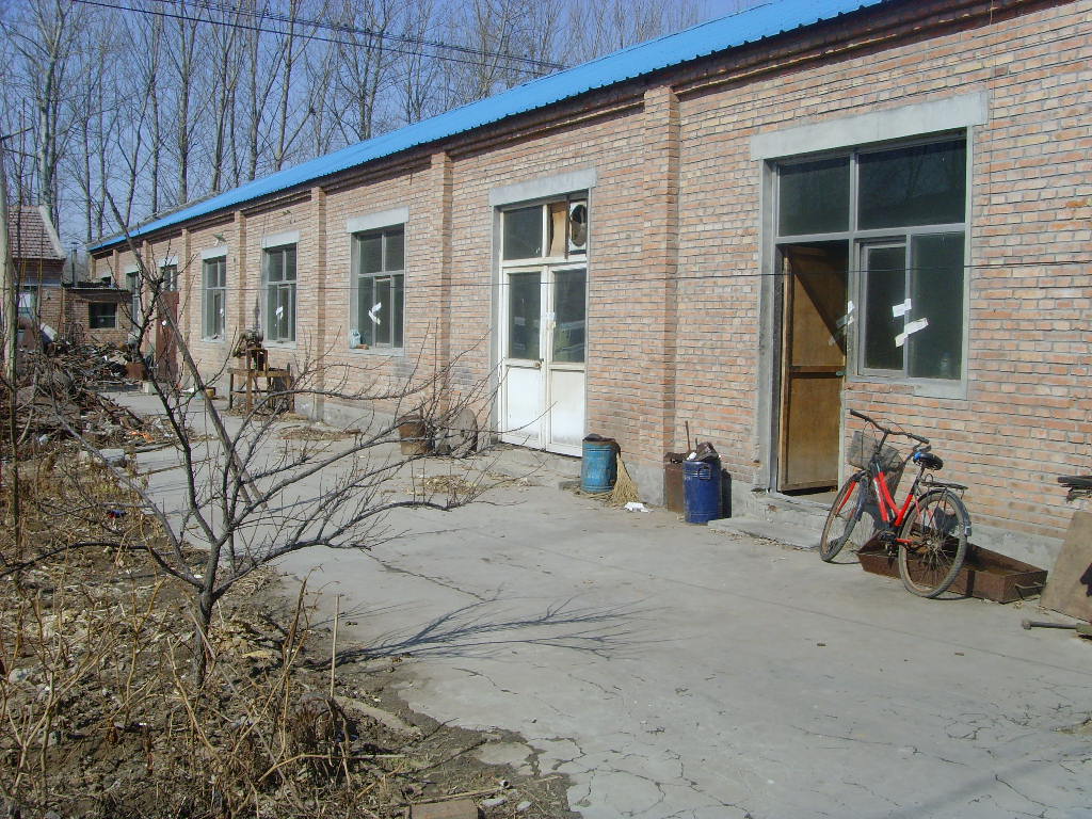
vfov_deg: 36.8
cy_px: 410
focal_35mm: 39
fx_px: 1230
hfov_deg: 47.9
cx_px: 546
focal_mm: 6.6
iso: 80
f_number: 6.3
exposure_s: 1/500
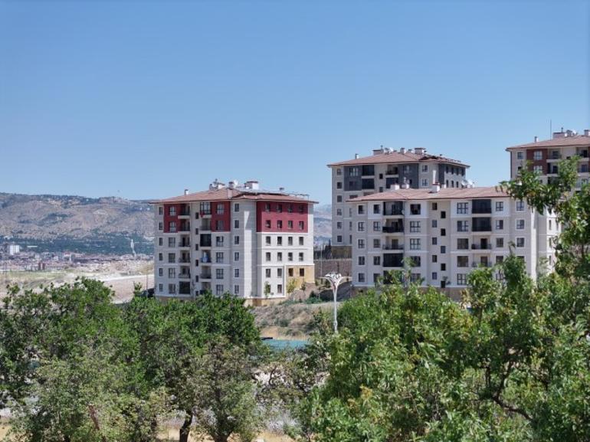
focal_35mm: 70
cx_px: 295
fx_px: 1193
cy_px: 221
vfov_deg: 21.0
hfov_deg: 27.8
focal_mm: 19.35
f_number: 2.8
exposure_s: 1/320
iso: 200
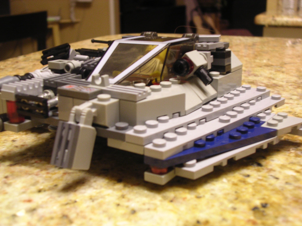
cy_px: 113
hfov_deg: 38.9
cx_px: 151
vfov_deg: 29.7
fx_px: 427
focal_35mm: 49
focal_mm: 7.5
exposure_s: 1/3.6
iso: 134
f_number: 3.1
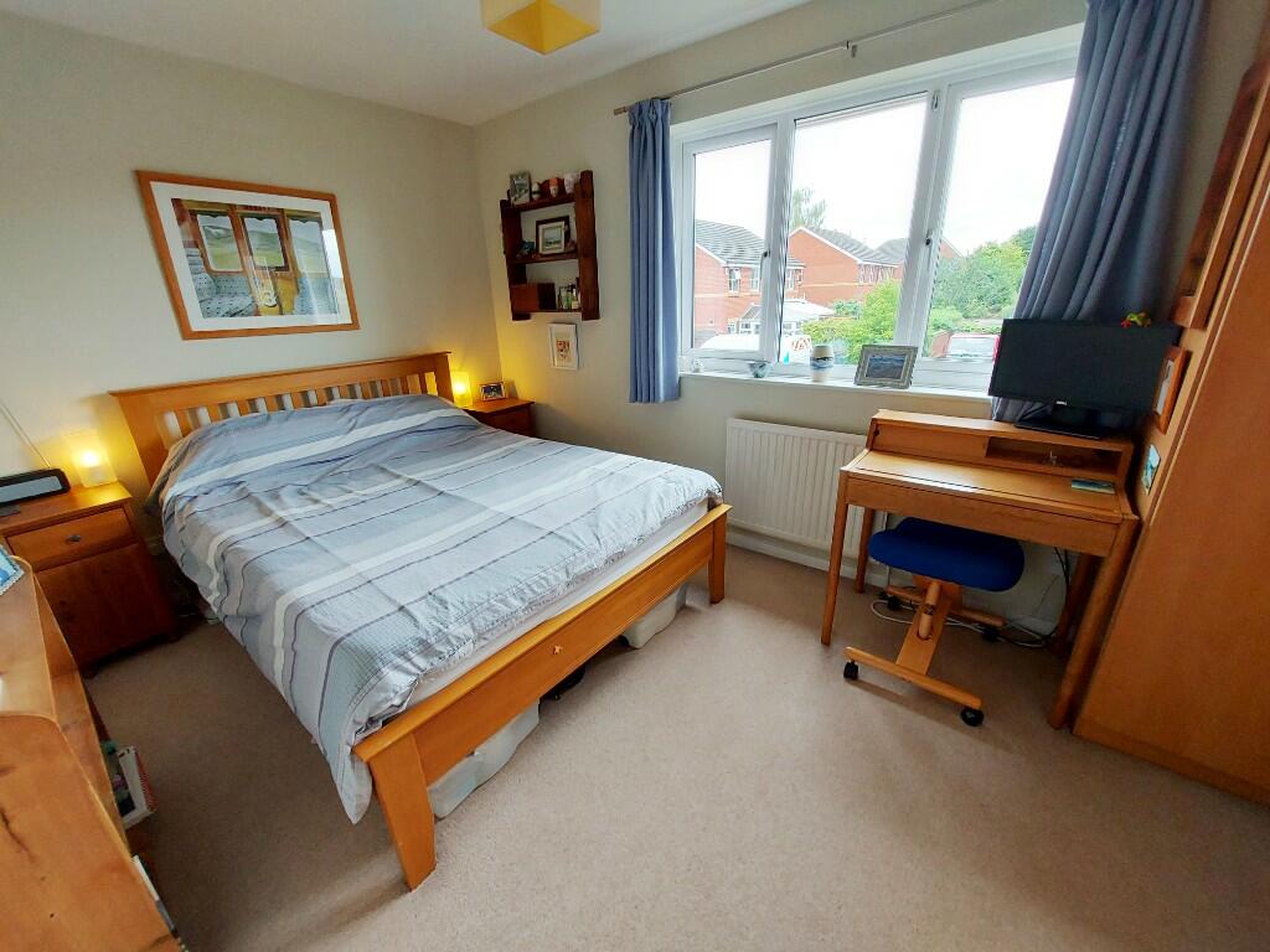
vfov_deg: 89.9
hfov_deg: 106.2
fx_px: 477
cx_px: 635
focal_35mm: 13
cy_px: 476
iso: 64
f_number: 2.2
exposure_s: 1/50
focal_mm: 1.74
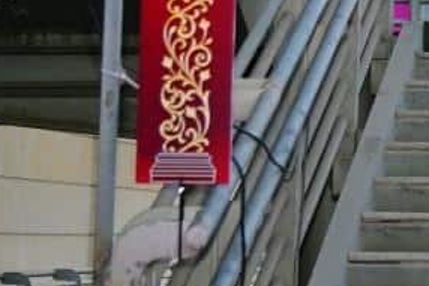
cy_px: -67
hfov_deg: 11.4
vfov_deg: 7.9
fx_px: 2051
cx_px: 652
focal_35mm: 172
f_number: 4
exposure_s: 1/320
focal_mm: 48
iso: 200
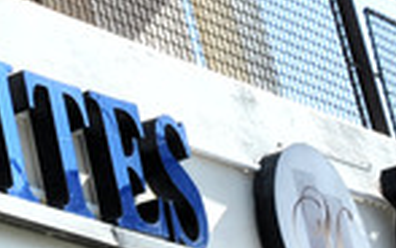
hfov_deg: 10.2
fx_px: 2159
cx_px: -162
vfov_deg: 6.6
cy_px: 86
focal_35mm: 200
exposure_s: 1/160
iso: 200
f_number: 10
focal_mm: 36
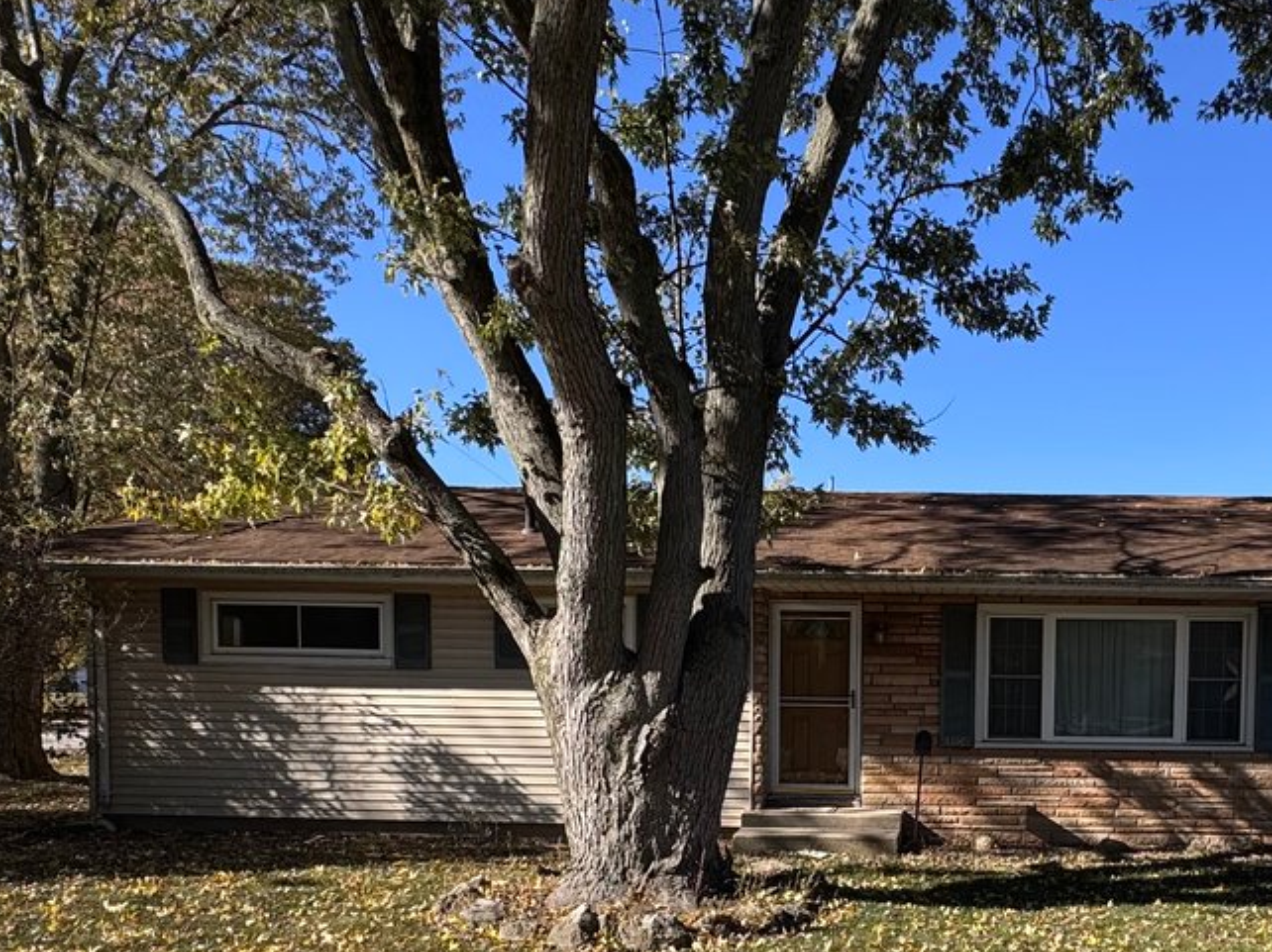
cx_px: 920
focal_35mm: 33
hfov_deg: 53.4
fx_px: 1212
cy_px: 763
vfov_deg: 41.1
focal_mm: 2.22
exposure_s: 1/980
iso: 50
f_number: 2.2
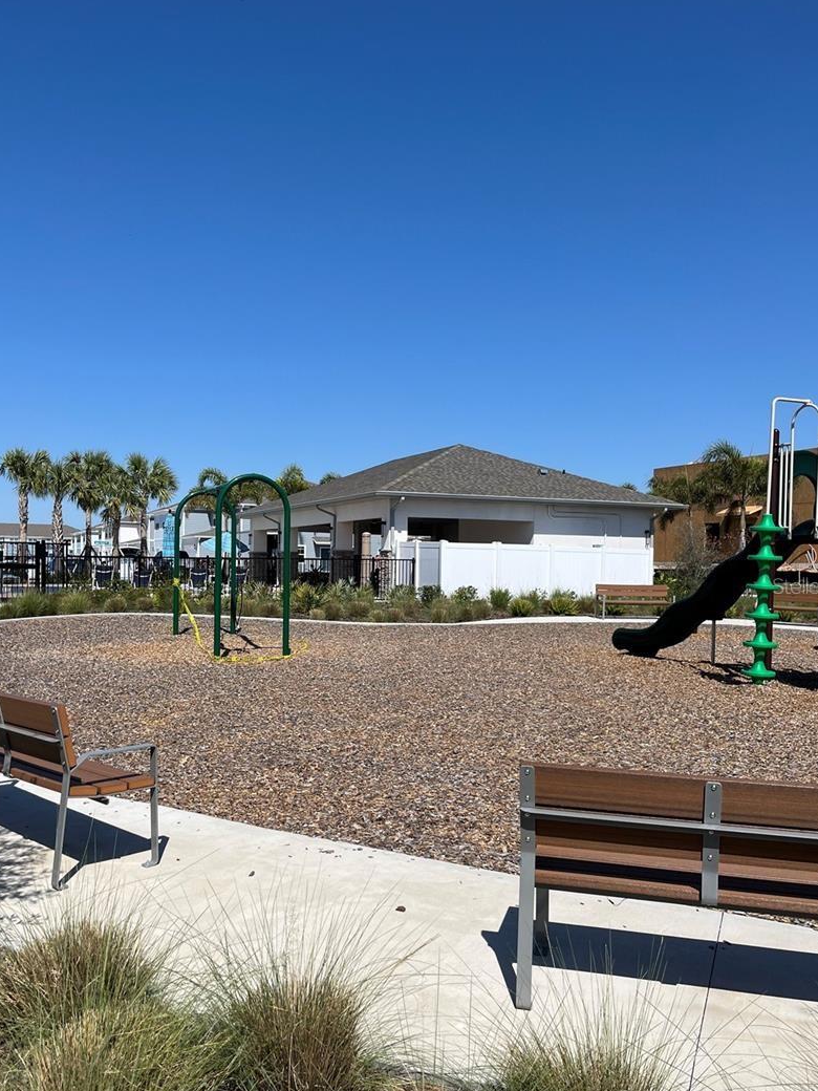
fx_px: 945
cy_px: 585
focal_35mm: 30
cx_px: 400
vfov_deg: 59.9
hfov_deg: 46.8
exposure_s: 1/5848
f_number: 1.6
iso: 50
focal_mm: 5.1
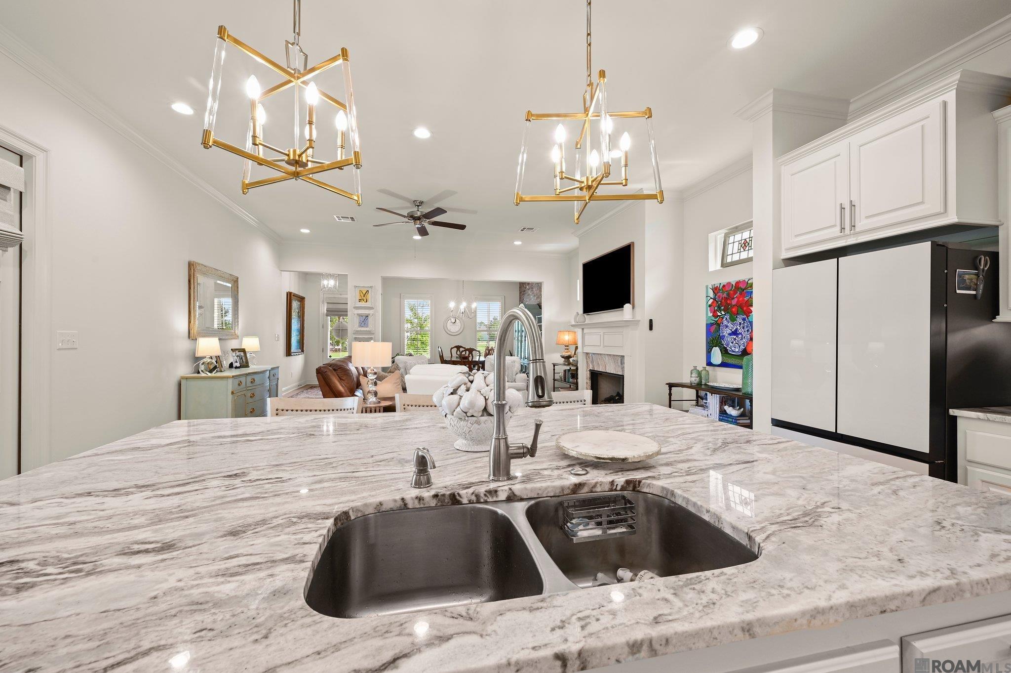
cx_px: 506
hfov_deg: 104.3
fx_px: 393
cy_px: 336
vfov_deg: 81.1
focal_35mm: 14
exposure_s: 1/5
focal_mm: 14
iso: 200
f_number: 10
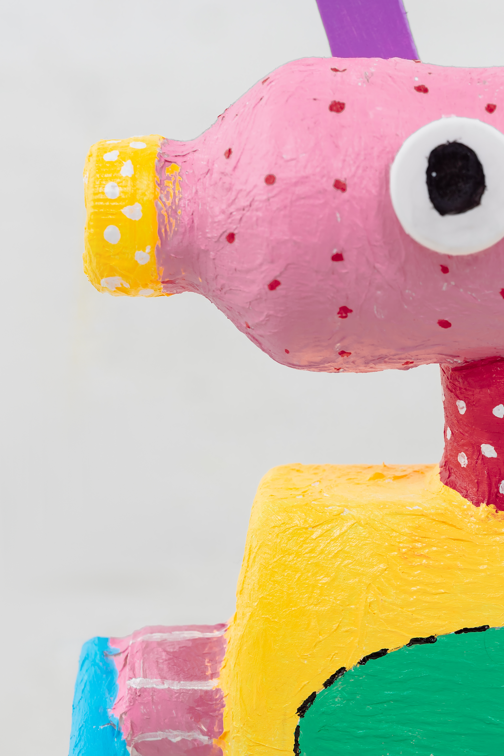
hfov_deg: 7.9
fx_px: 3633
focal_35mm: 173
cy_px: 459
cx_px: 521
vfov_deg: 11.9
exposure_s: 1/200
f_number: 5
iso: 100
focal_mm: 70
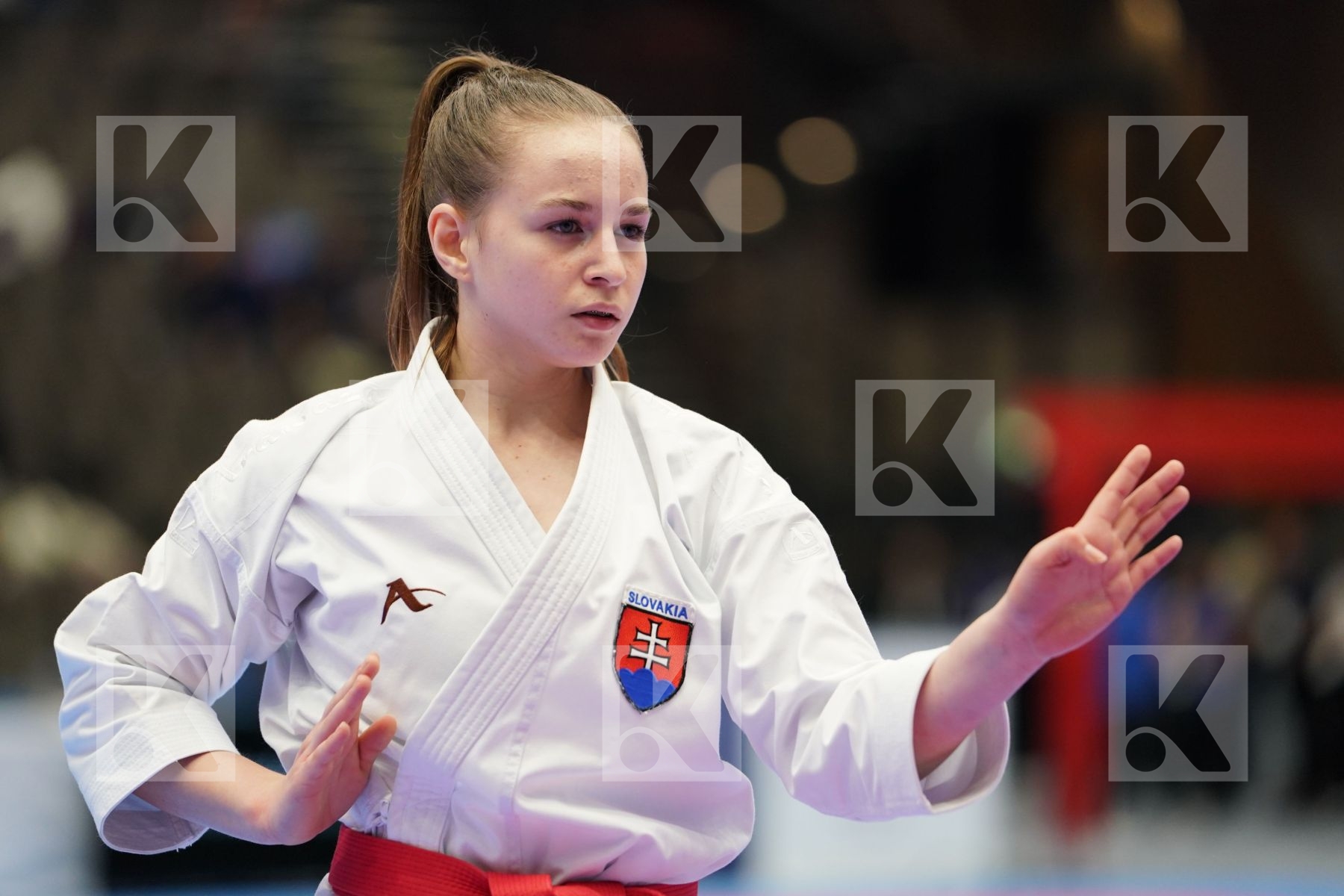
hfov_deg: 10.3
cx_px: 672
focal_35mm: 200
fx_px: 7466
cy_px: 448
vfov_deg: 6.9
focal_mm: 200
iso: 2000
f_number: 2.8
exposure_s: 1/500
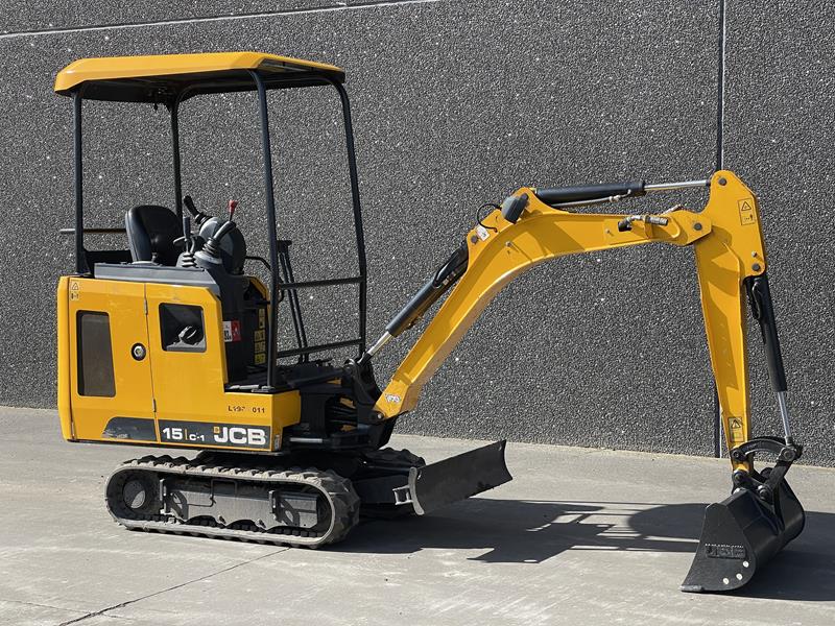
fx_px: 1544
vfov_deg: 22.9
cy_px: 313
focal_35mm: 64
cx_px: 418
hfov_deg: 30.3
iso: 20
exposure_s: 1/415
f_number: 2.2
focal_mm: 7.5
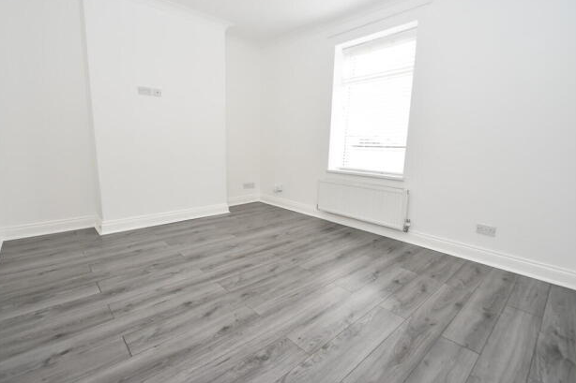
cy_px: 184
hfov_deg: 96.7
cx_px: 282
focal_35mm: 16
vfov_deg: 73.7
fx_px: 256
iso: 800
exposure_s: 1/125
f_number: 5.6
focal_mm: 10
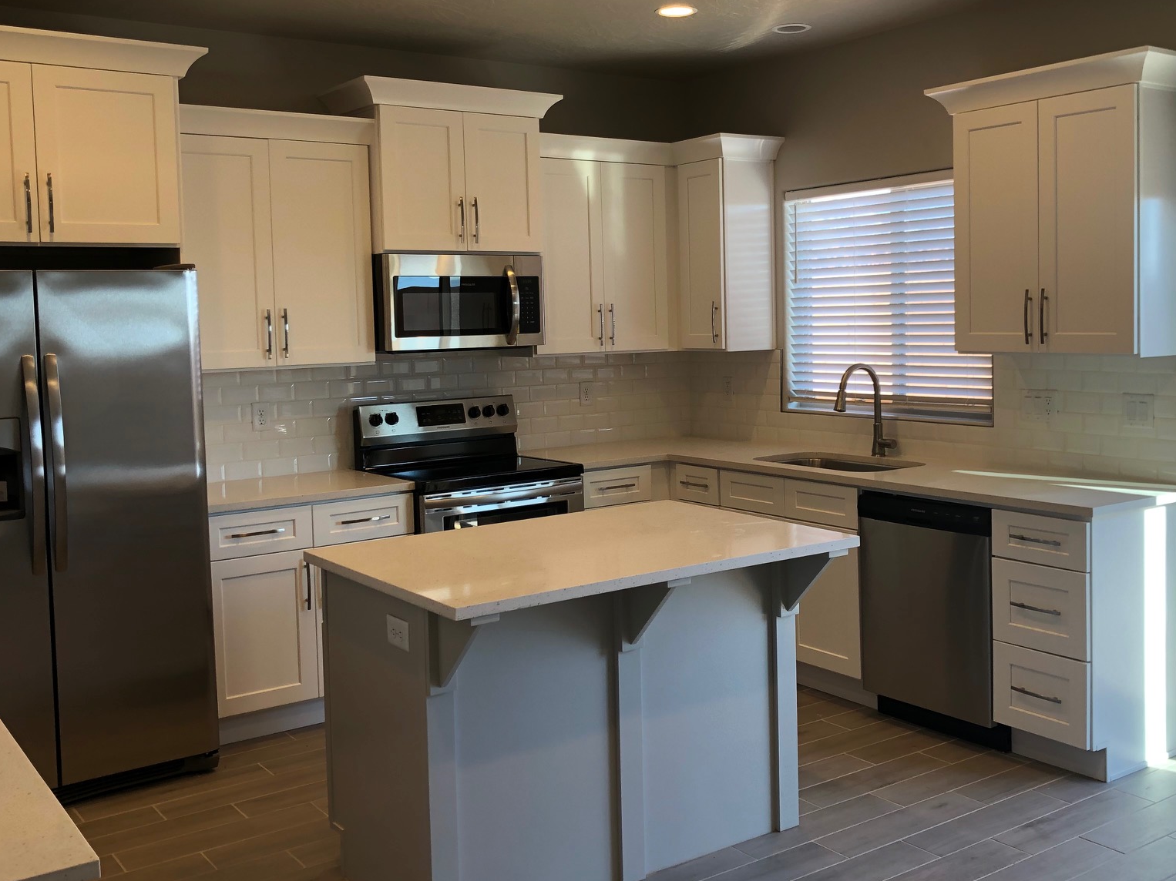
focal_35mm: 37
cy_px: 393
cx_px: 649
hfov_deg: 50.1
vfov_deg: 38.6
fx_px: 1257
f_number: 1.8
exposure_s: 1/120
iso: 50
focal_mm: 4
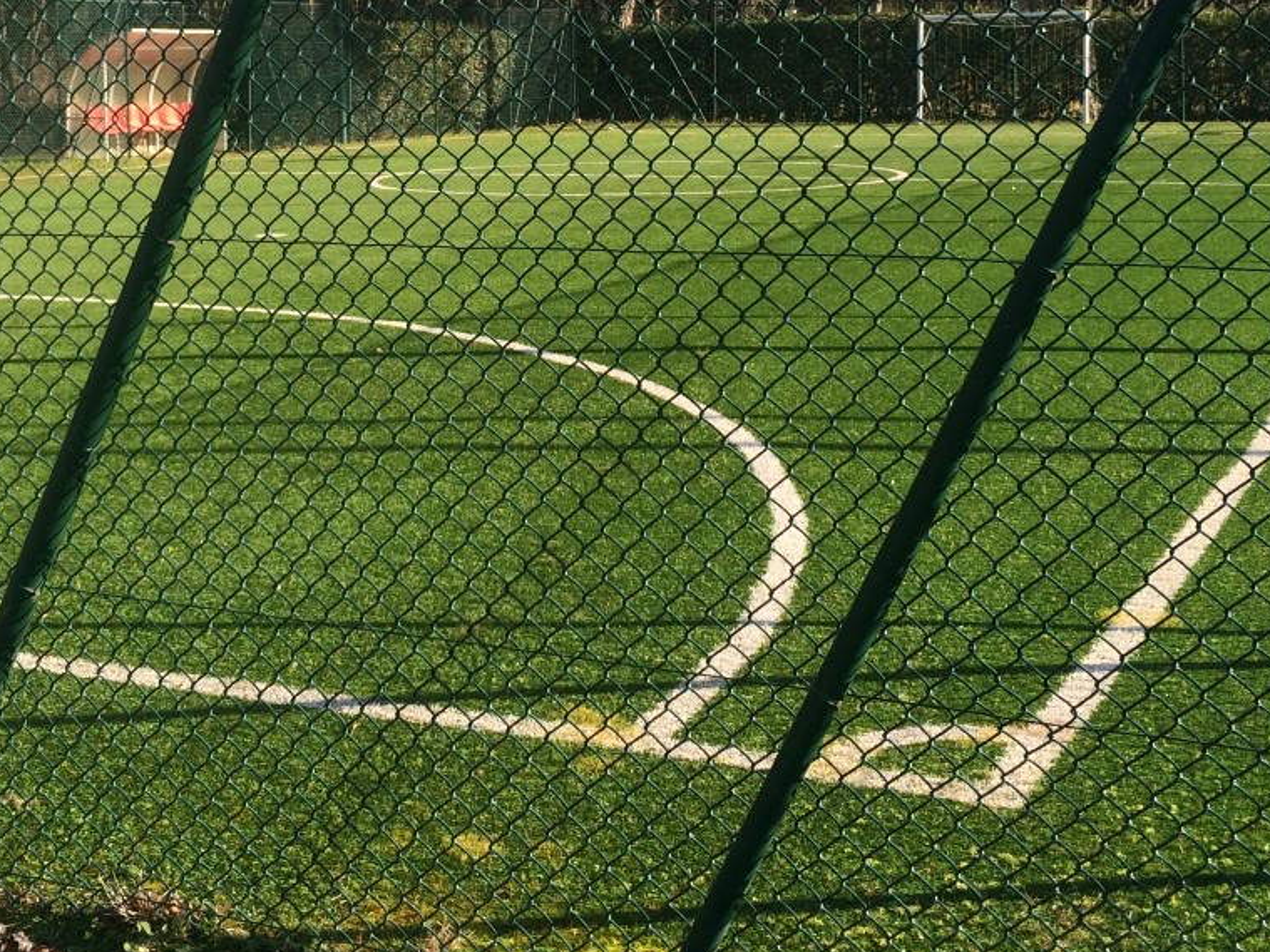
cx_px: 529
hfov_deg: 34.9
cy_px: 139
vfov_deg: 25.9
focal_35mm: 55
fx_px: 2018
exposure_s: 1/789
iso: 32
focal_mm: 4.15
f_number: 2.2
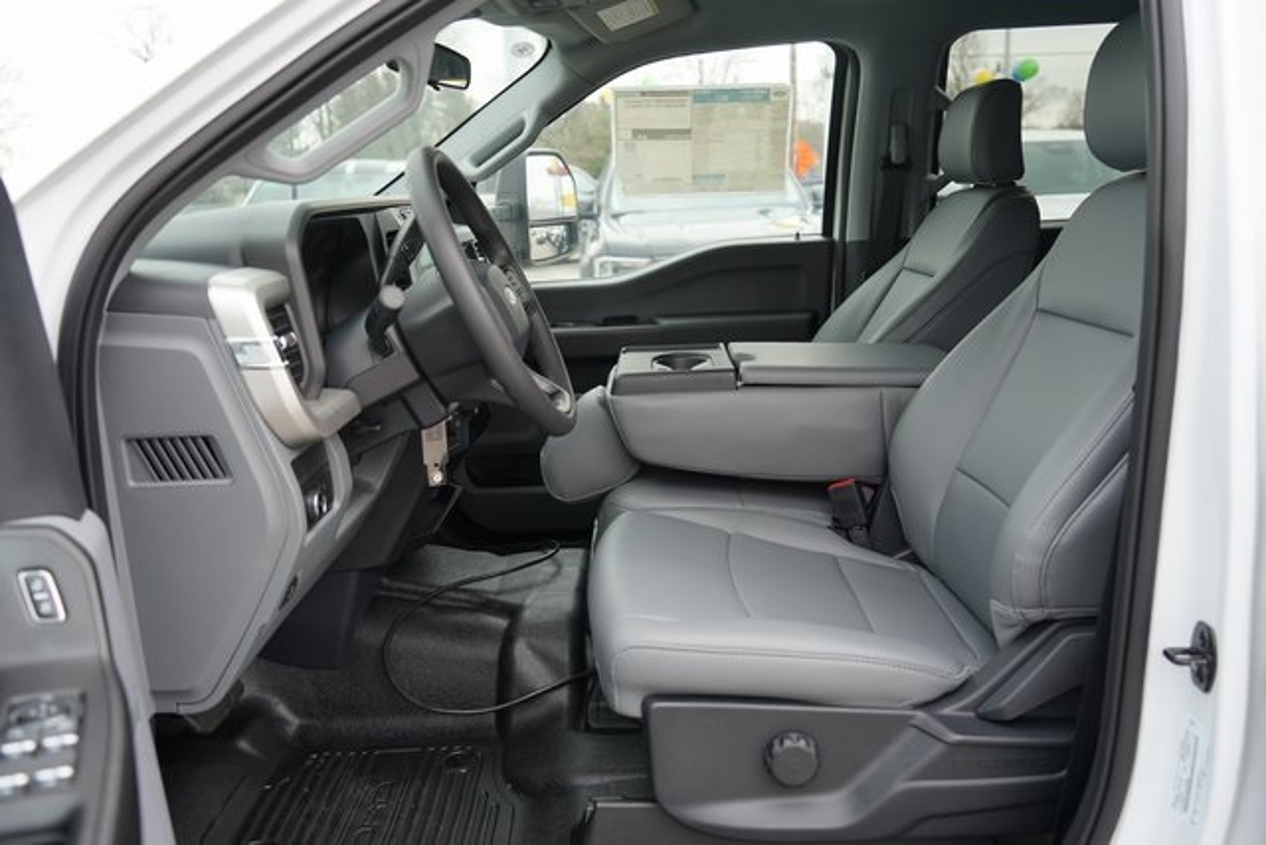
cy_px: 422
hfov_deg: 60.3
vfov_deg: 42.3
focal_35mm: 31
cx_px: 633
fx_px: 1090
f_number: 4
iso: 100
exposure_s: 1/60
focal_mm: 31
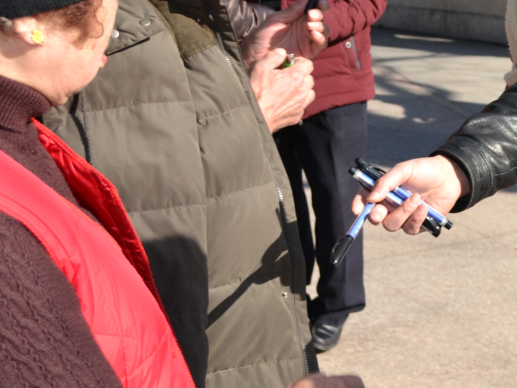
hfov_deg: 20.5
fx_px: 1359
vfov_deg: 16.1
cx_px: 577
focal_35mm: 91
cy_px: 47
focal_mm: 26
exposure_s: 1/200
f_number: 5.6
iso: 100
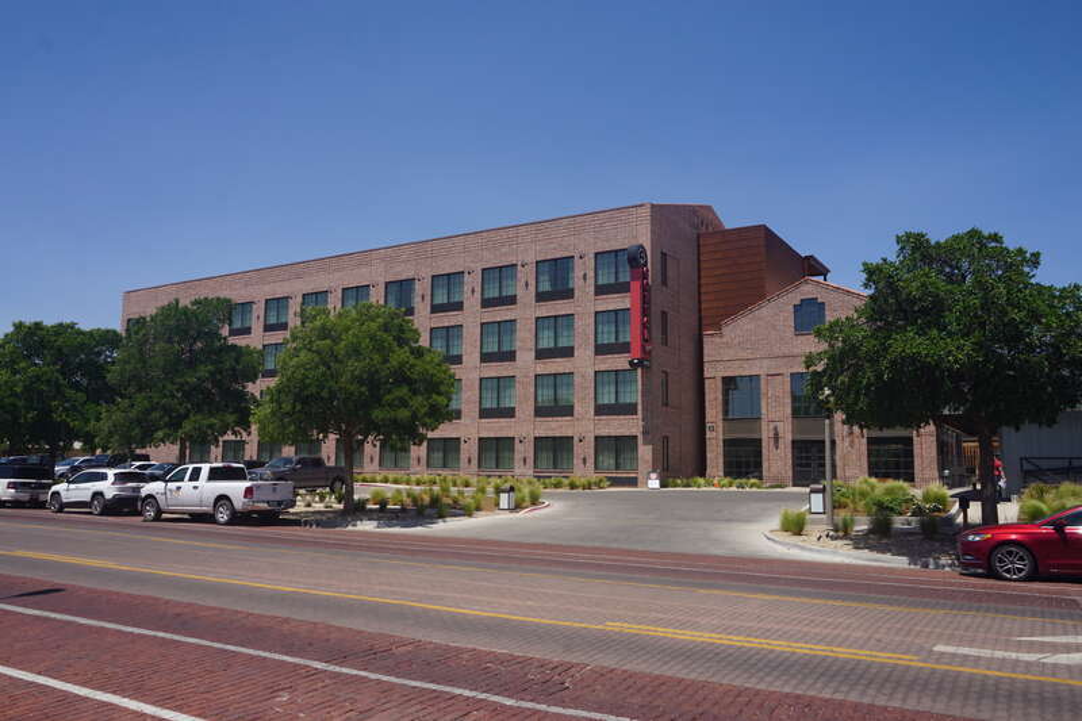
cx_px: 541
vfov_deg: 45.7
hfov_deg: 64.6
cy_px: 360
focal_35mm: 28
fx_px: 856
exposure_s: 1/200
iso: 100
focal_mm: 19
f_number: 11
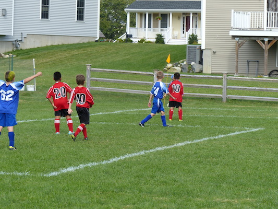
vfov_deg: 8.2
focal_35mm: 181
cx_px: 139
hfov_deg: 10.9
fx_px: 1454
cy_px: 104
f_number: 4
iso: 100
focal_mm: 32.5
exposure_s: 1/500
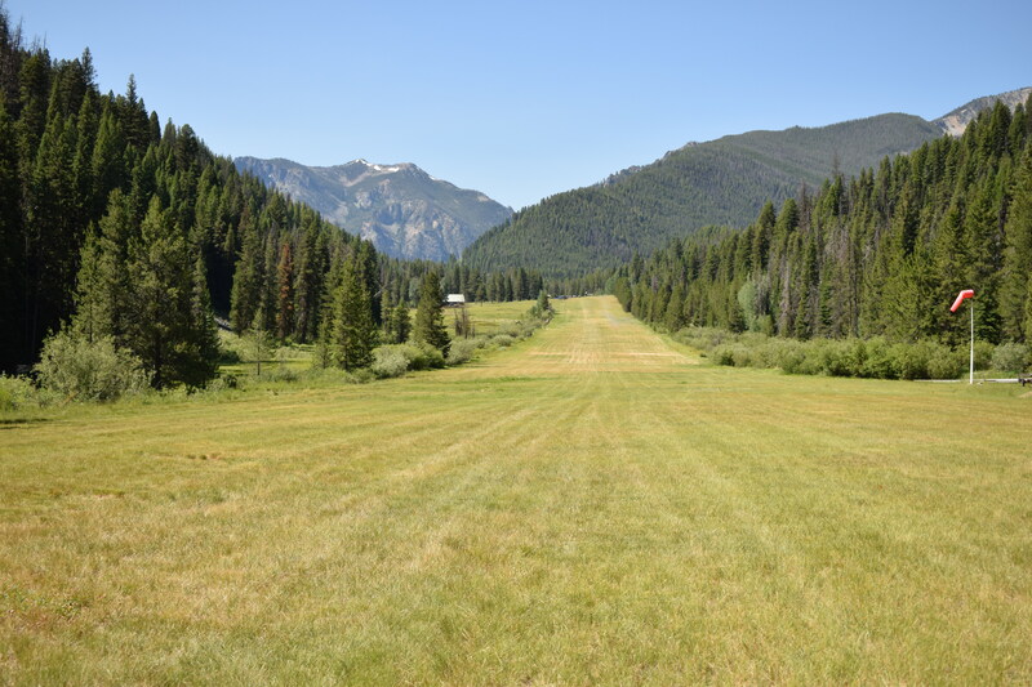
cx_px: 516
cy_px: 344
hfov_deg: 41.1
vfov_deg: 28.1
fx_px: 1376
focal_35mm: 48
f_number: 5.6
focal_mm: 32
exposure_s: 1/2500
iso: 640
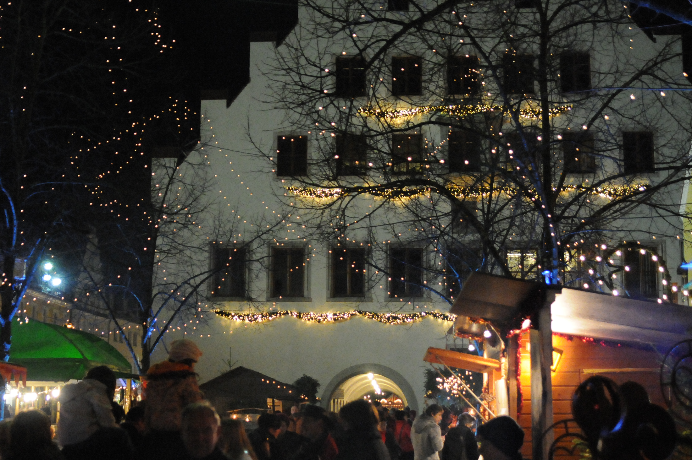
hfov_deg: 36.7
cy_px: 270
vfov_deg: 25.0
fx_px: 1037
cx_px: 261
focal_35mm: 54
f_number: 2.8
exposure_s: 1/60
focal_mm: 28
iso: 3200
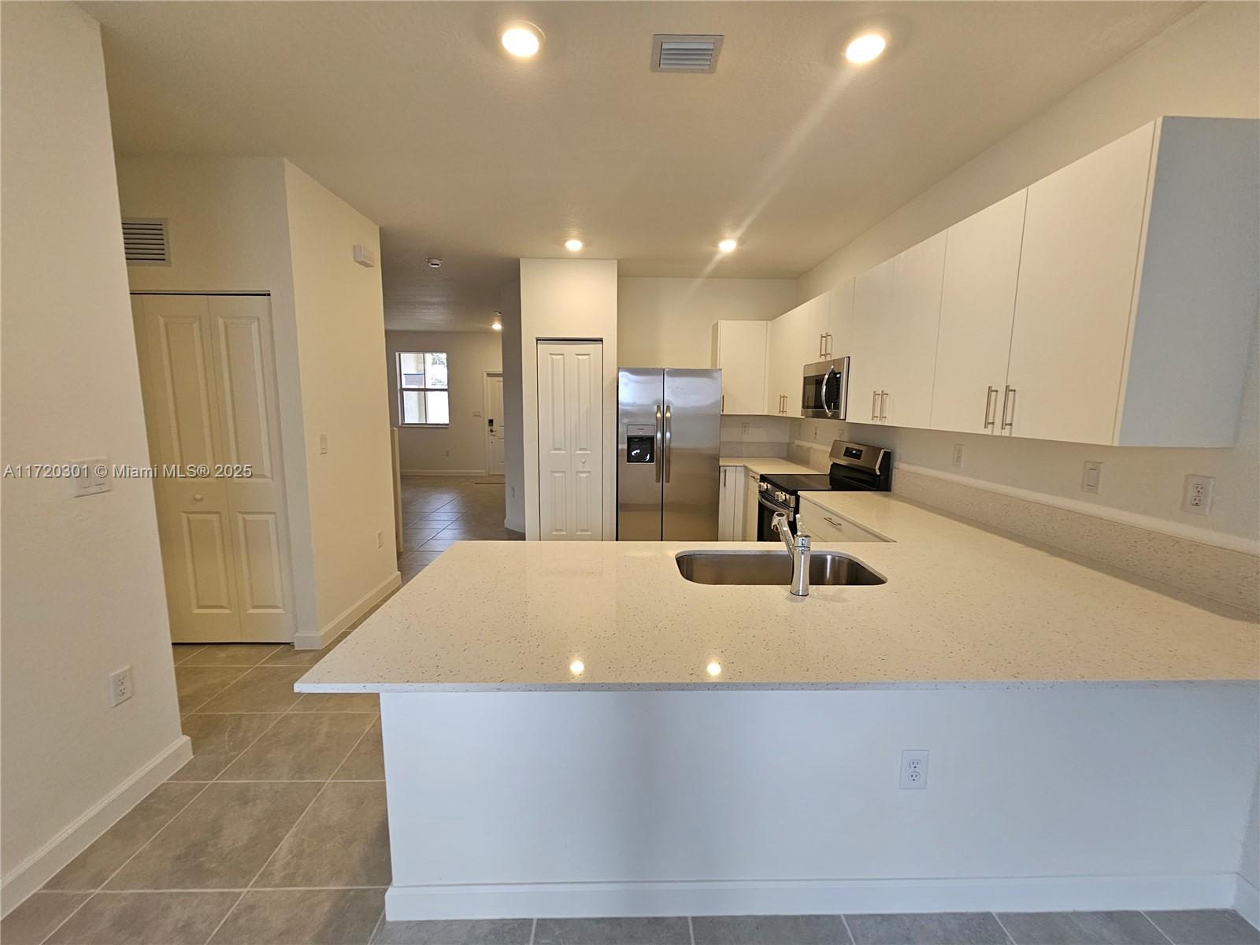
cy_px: 472
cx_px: 630
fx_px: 473
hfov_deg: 106.2
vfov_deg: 89.9
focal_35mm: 13
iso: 125
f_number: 2.2
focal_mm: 2.2
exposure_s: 1/60
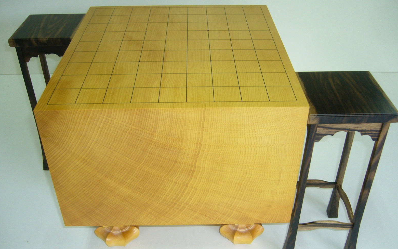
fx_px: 412
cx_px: 197
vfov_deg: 33.6
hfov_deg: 51.5
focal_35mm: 38
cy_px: 135
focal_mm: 5.8
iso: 100
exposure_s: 1/25
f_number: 2.8
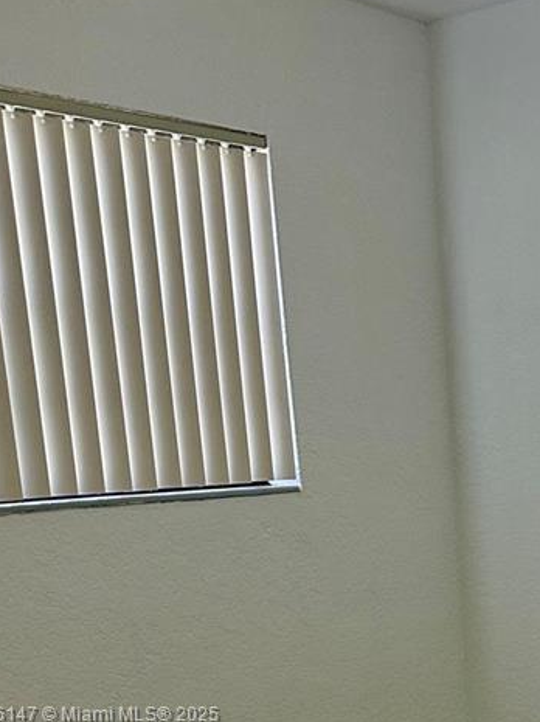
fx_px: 1291
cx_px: 633
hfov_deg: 22.0
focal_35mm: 62
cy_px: 716
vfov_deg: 29.3
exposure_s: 1/60
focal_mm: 6.86
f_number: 1.78
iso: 200
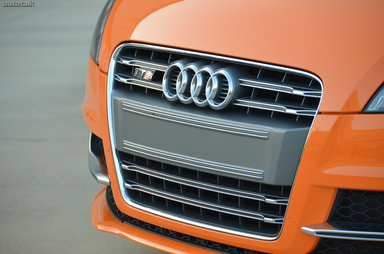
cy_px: 127
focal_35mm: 255
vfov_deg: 5.4
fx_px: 2714
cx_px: 192
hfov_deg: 8.1
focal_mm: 170
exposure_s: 1/320
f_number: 5.6
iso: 1600
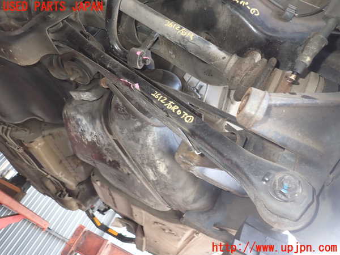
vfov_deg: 54.9
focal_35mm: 25
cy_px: 128
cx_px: 170
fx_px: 246
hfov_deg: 69.4
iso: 160
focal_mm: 4.5
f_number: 2
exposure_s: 1/60
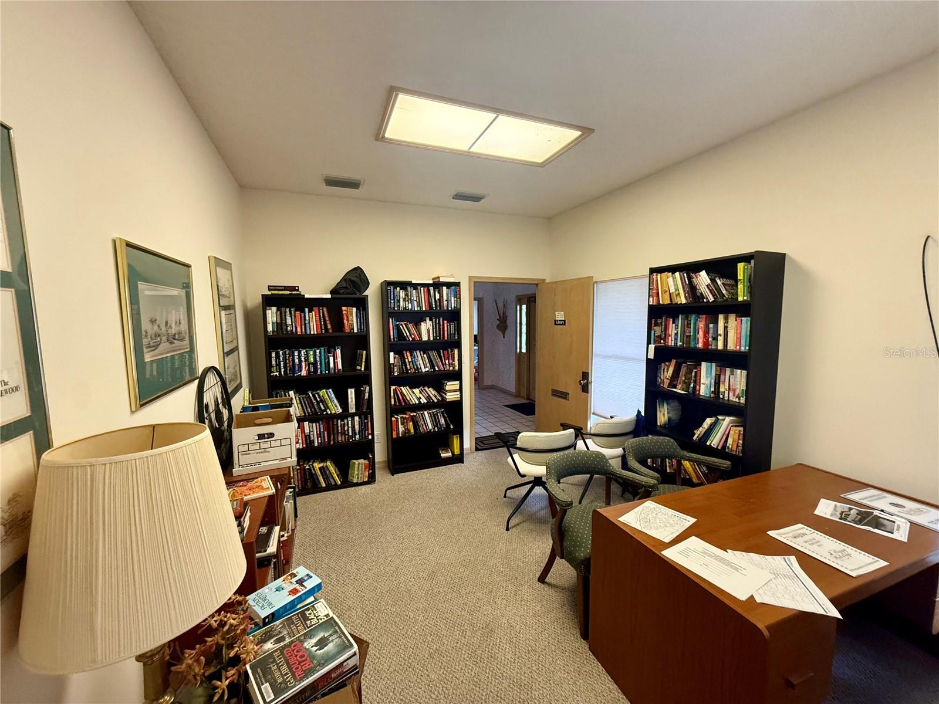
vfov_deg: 85.7
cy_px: 352
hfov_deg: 102.1
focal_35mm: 14
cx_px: 470
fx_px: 380
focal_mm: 2.22
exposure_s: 1/60
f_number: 2.2
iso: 320
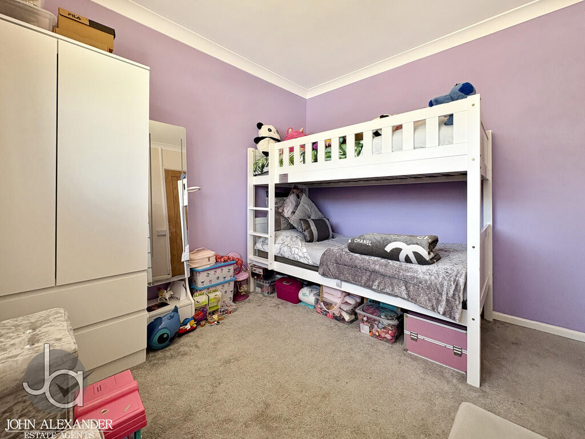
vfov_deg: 85.7
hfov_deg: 102.1
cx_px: 292
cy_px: 220
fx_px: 237
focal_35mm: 14
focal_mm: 2.22
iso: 125
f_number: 2.2
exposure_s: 1/99
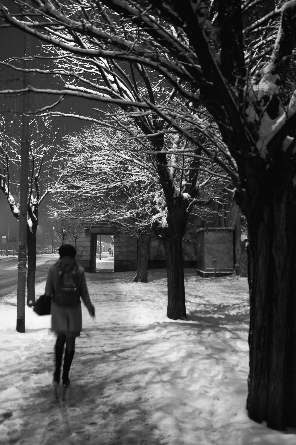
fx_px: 444
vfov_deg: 53.1
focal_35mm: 36
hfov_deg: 36.9
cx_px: 148
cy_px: 222
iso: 640
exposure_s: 1/10
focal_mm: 24
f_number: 1.8
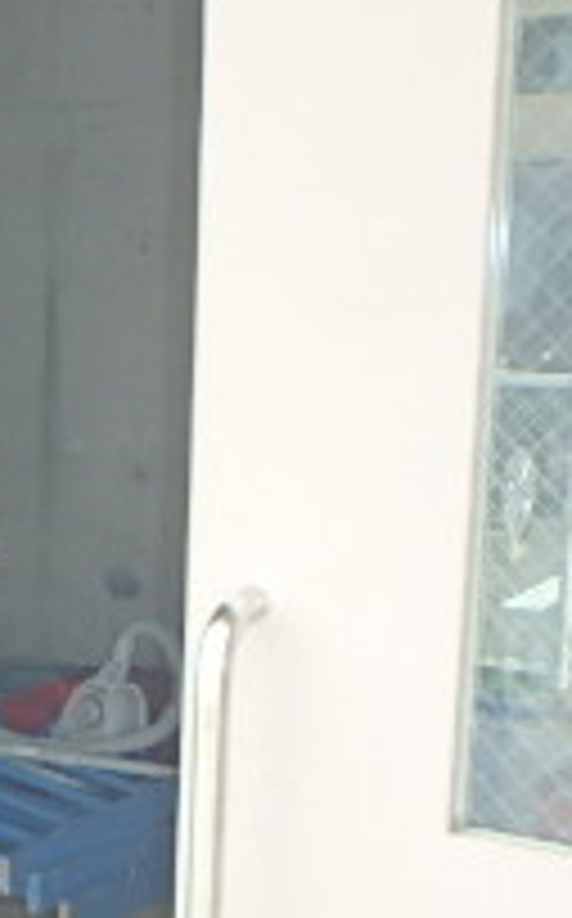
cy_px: 652
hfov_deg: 16.5
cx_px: -351
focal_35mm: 70
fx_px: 1751
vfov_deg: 29.1
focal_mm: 3.7
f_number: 3.5
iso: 125
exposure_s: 1/80
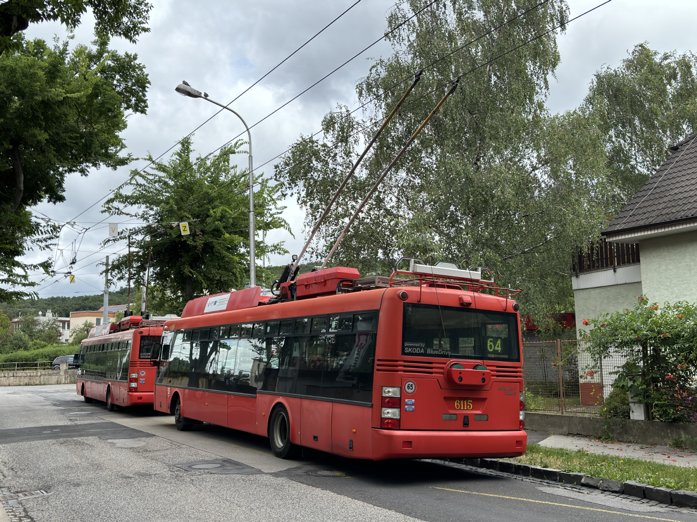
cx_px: 348
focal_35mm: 37
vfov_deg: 38.7
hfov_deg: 50.1
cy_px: 261
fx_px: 745
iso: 50
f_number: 1.6
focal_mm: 5.96
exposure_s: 1/1522
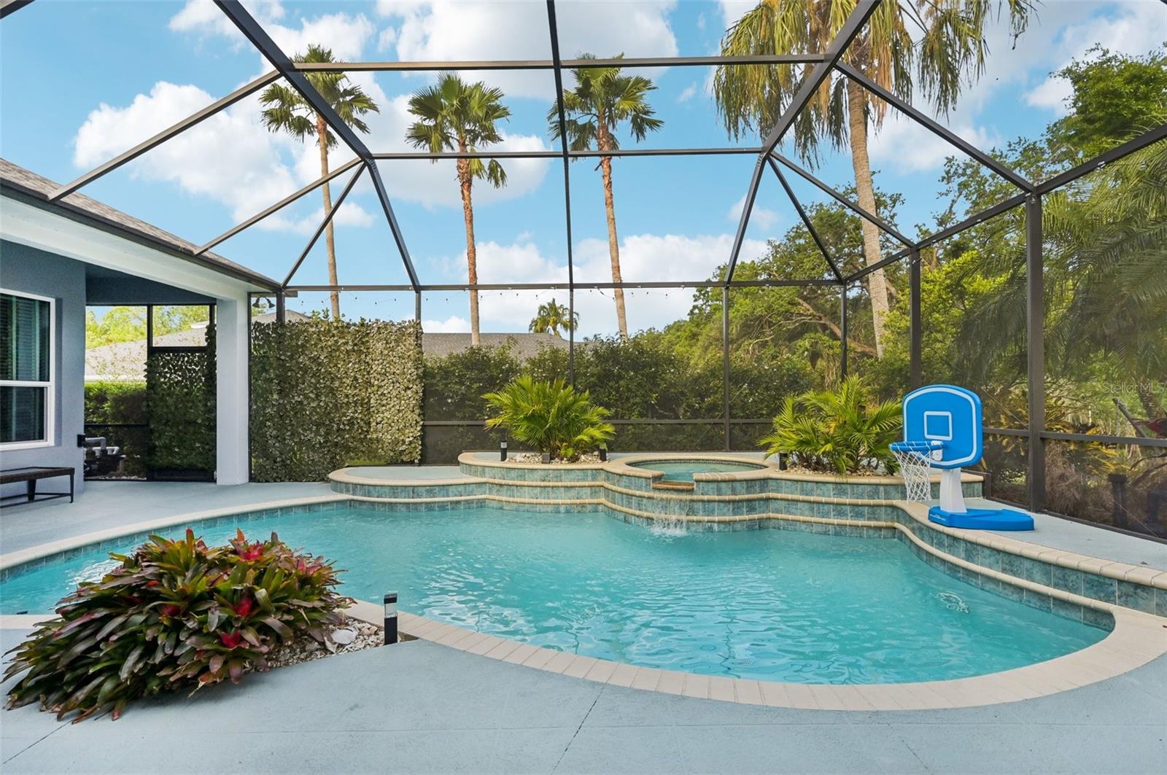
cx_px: 584
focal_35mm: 16
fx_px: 518
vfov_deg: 73.6
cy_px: 388
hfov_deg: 96.8
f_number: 8
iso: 400
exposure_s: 1/250
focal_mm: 16
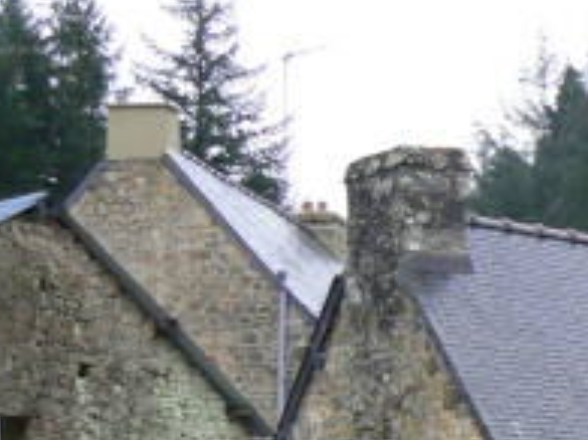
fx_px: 2139
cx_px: 896
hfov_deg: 14.5
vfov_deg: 11.1
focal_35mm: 126
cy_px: 756
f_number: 3.6
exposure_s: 1/60
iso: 80
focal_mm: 6
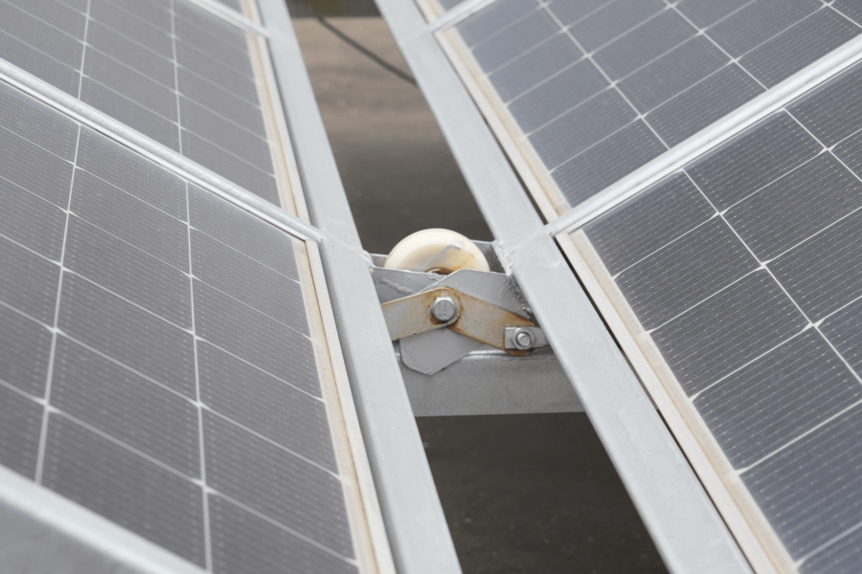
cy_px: 287
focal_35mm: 153
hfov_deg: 13.4
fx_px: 3663
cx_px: 431
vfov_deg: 9.0
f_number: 9
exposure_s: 1/400
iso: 320
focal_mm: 102
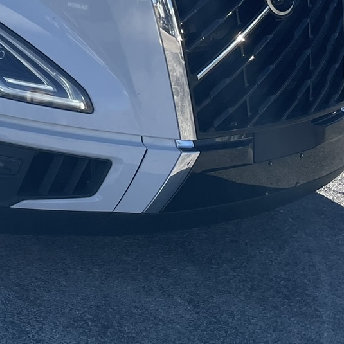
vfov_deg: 18.3
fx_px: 989
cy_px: -110
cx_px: -118
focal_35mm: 88
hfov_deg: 18.2
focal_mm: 4.2
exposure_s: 1/3509
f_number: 1.6
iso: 32
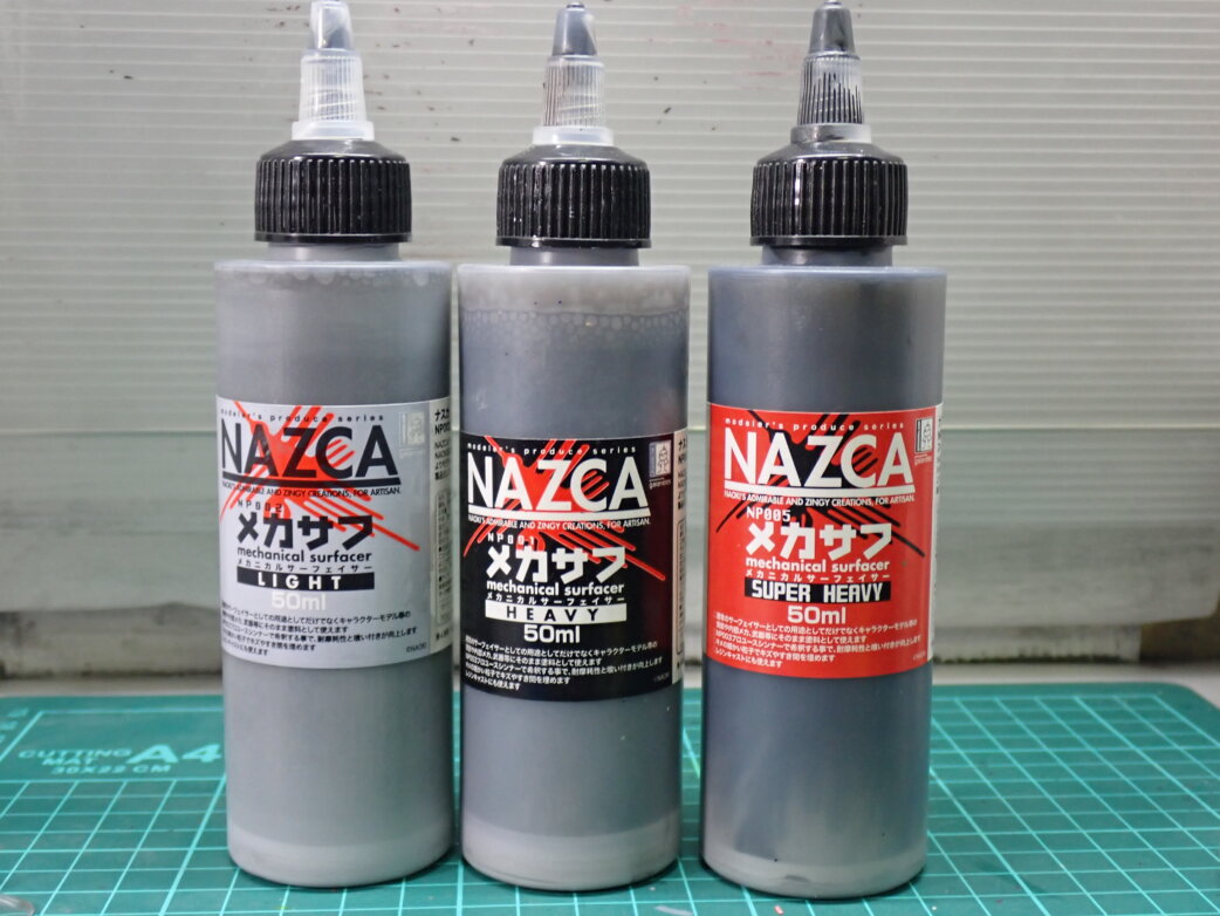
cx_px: 610
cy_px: 458
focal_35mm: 47
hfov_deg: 40.4
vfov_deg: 30.9
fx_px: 1657
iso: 400
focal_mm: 8.4
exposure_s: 1/50
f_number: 3.1
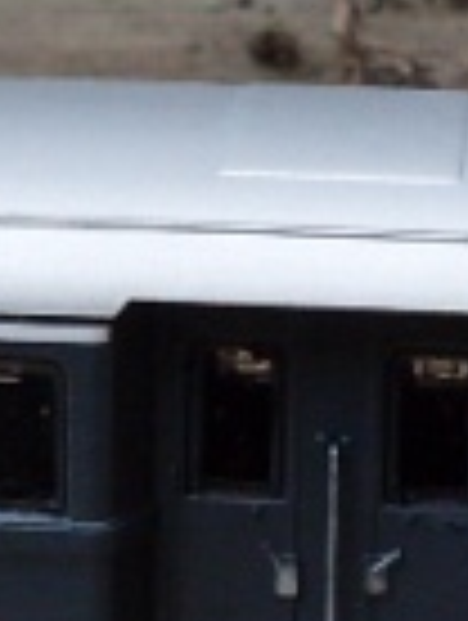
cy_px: 378
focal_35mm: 231
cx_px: 400
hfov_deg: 6.4
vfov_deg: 8.6
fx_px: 4151
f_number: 2.8
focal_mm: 6.3
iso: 80
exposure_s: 1/125
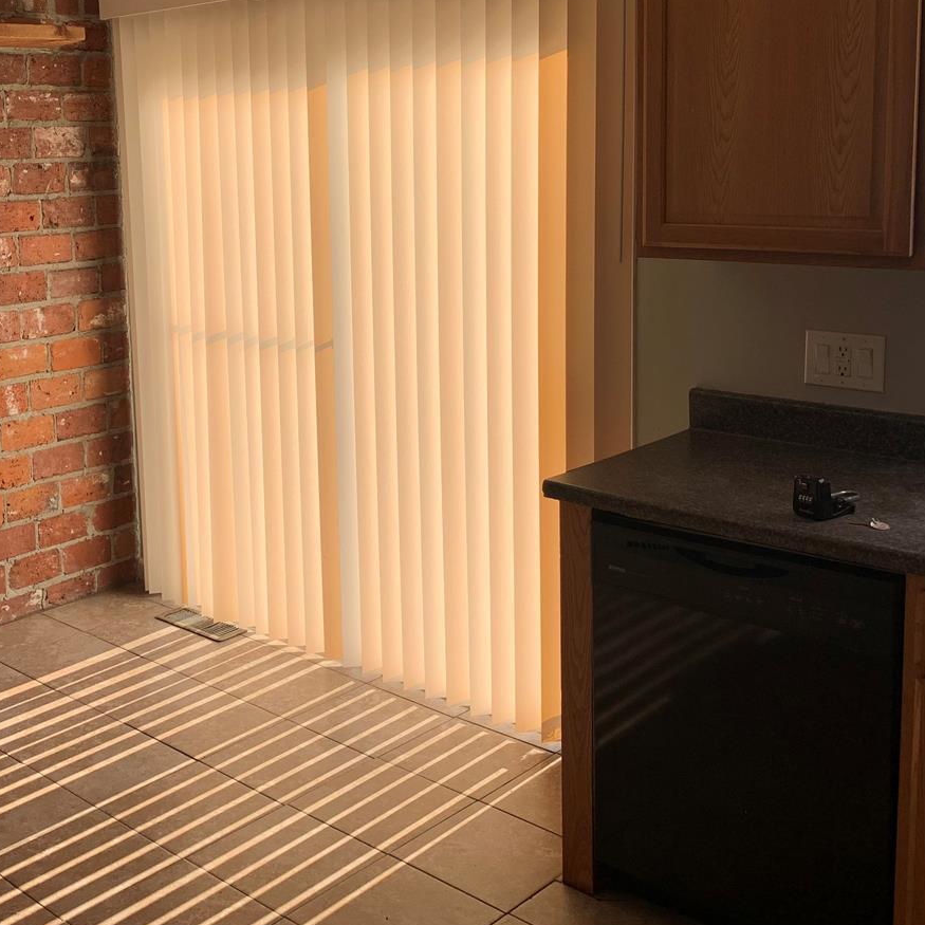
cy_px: 340
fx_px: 1270
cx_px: 264
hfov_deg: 39.2
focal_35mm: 42
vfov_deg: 39.7
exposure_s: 1/635
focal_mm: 4.25
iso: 25
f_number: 1.8
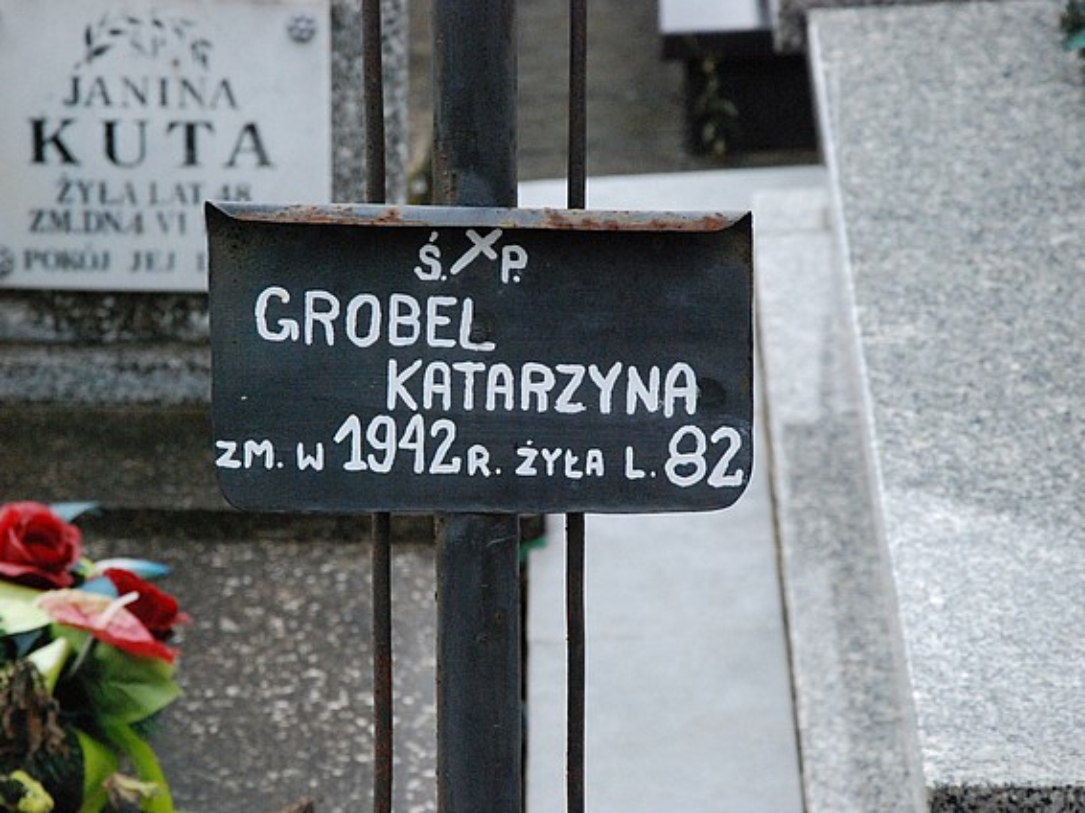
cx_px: 493
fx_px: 5375
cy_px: 408
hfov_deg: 11.5
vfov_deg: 8.6
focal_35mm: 172
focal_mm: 105
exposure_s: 1/1000
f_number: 8
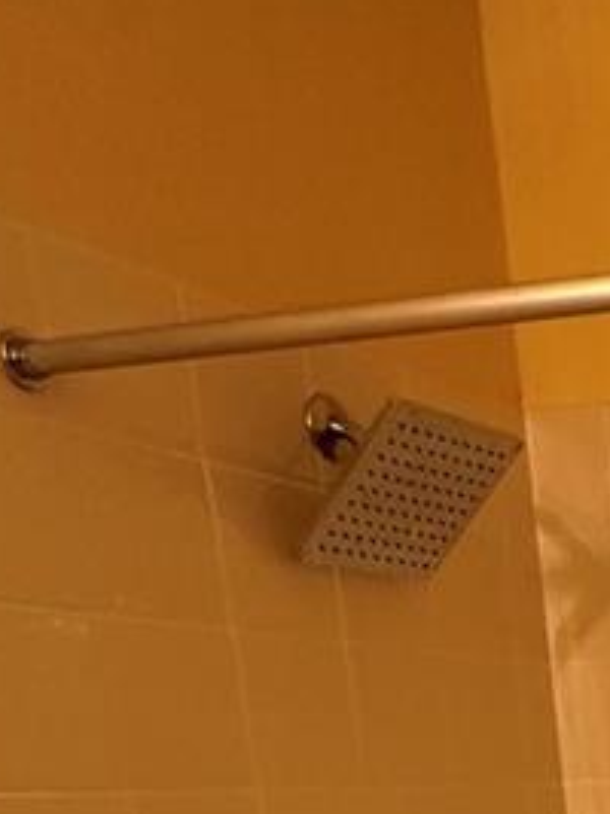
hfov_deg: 18.4
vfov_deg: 24.7
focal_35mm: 63
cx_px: 1086
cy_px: 1177
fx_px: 1481
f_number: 2.2
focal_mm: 2.22
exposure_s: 1/60
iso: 200
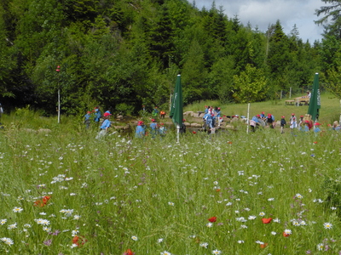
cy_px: 128
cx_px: 170
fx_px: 463
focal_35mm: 47
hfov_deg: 40.4
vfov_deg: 30.9
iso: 80
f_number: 4.5
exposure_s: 1/1000
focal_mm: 8.4
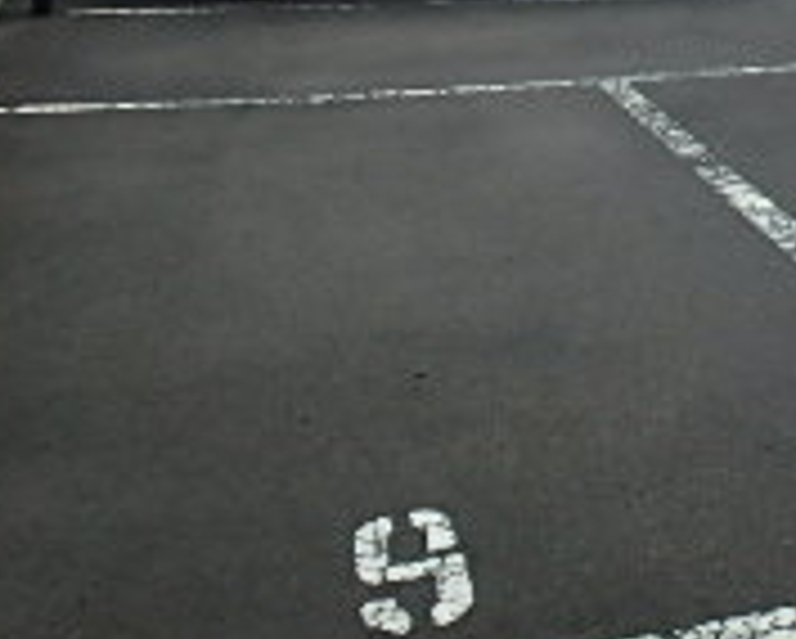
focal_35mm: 74
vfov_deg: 19.3
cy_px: -176
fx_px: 1745
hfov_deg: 21.8
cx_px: 1160
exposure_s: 1/500
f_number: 3.5
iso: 125
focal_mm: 3.7
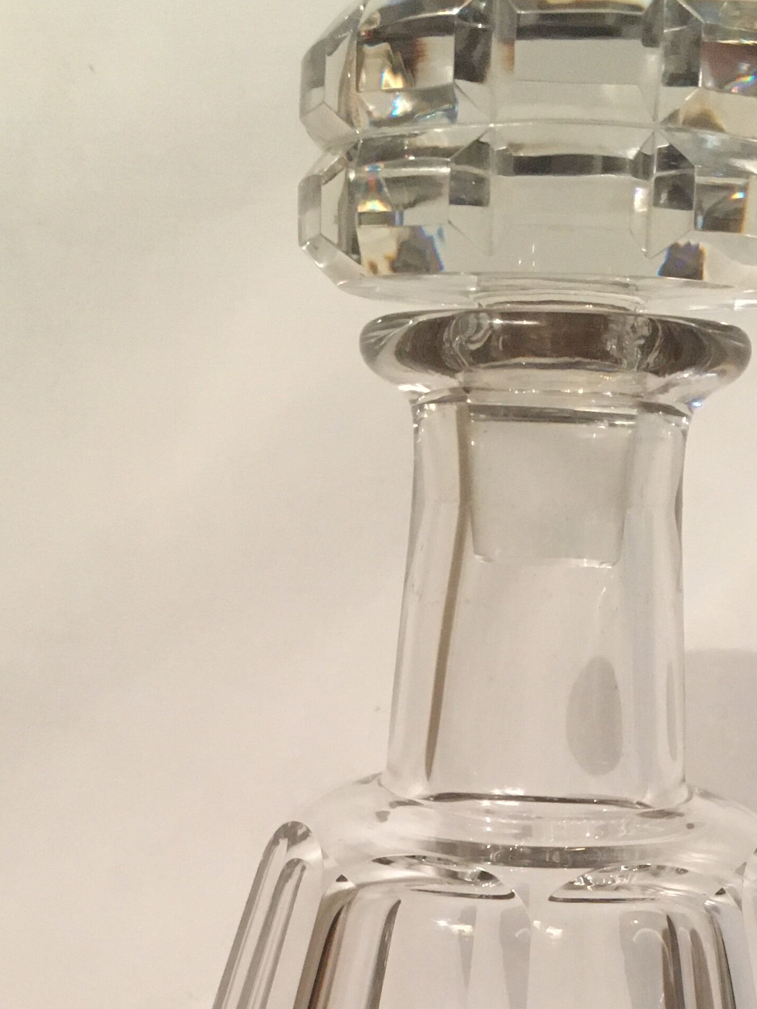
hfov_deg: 24.0
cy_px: 947
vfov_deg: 30.0
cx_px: 477
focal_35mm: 61
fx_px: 1778
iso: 200
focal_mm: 4.15
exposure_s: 1/25
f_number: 2.2
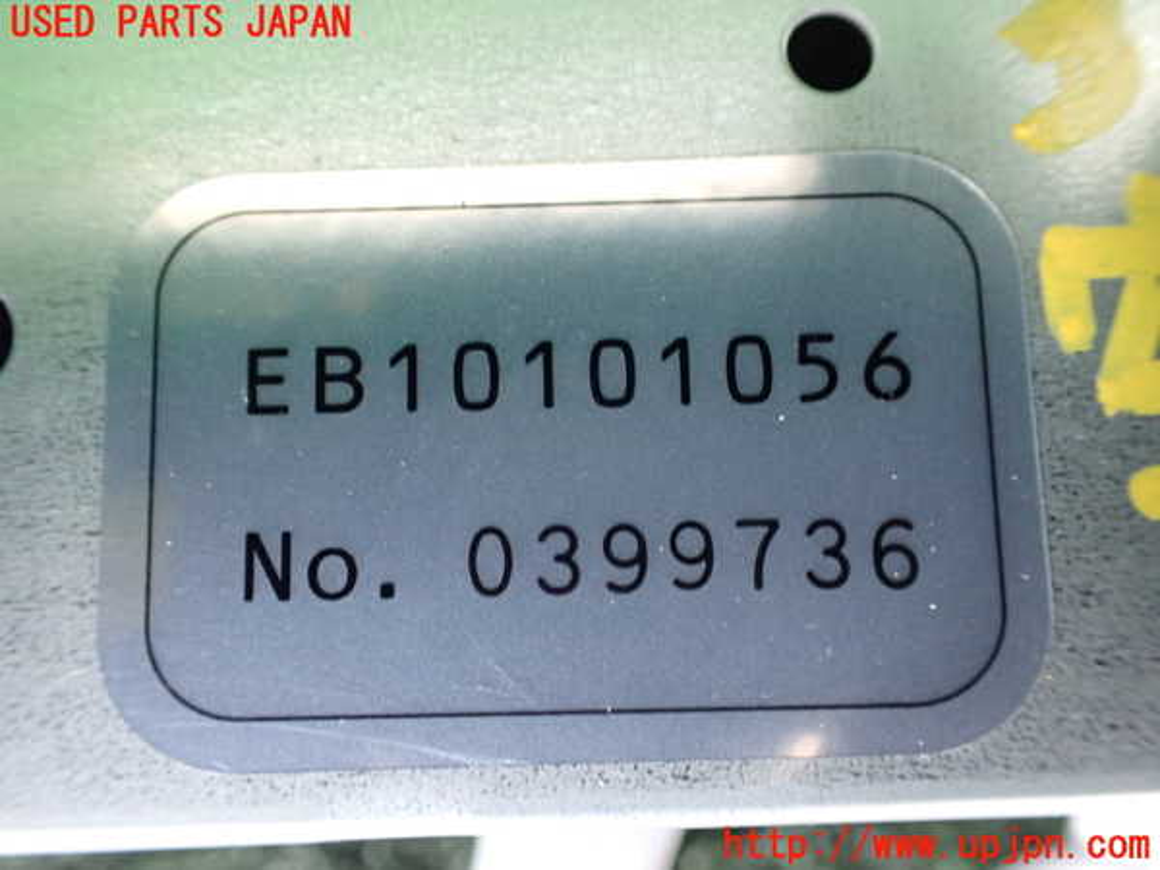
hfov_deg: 60.0
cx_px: 580
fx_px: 1005
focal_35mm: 30
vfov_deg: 46.8
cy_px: 435
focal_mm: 5.4
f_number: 2.3
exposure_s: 1/60
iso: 800
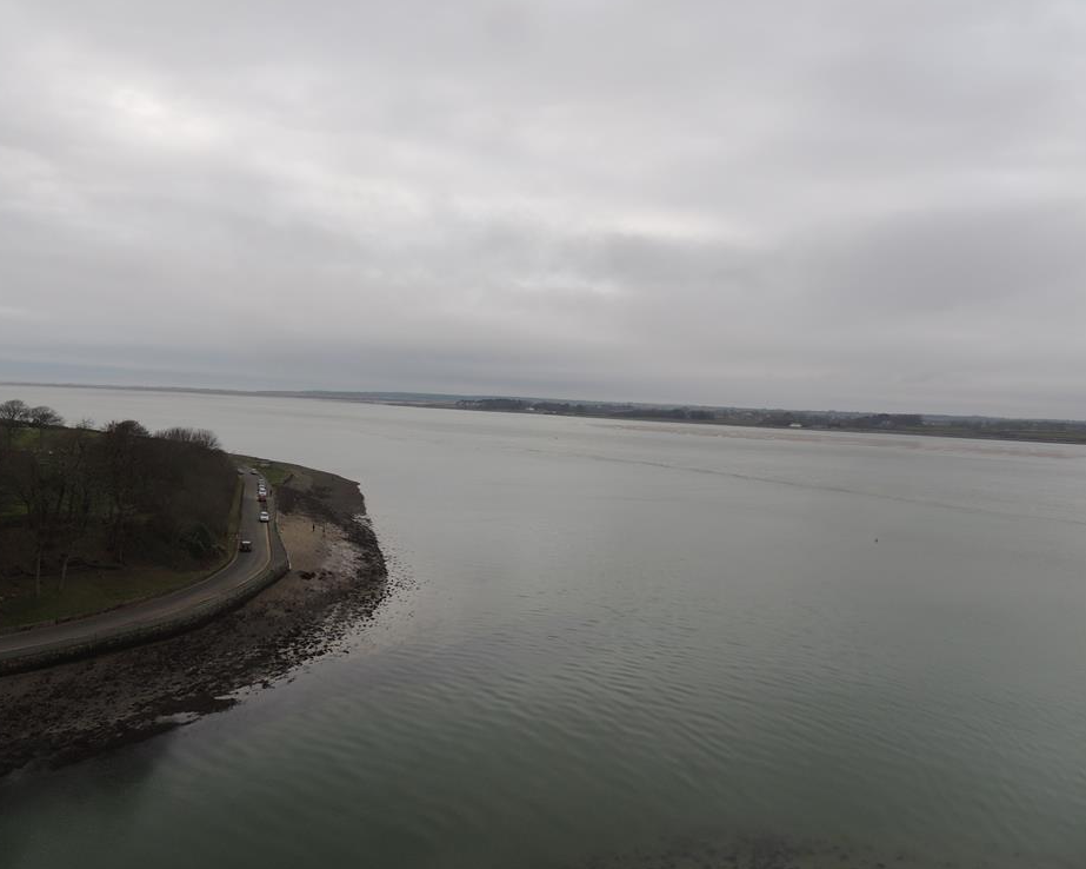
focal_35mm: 26
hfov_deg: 65.9
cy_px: 438
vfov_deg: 54.9
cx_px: 492
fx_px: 835
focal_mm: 4.3
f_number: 3
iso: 100
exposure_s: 1/800
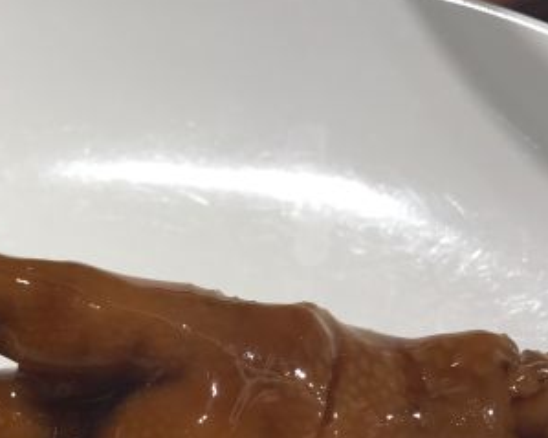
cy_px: 410
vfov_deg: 23.1
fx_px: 1038
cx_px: 93
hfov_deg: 28.8
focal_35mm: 64
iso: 25
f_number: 1.8
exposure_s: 1/100
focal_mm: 3.99
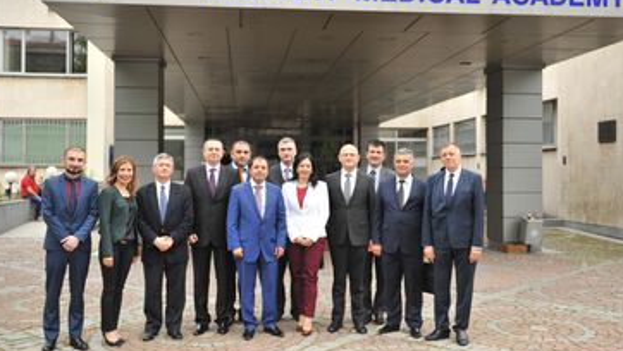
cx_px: 324
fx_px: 727
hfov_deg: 46.4
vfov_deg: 27.1
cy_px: 156
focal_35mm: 44
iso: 1250
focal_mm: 35
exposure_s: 1/6400
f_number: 2.8
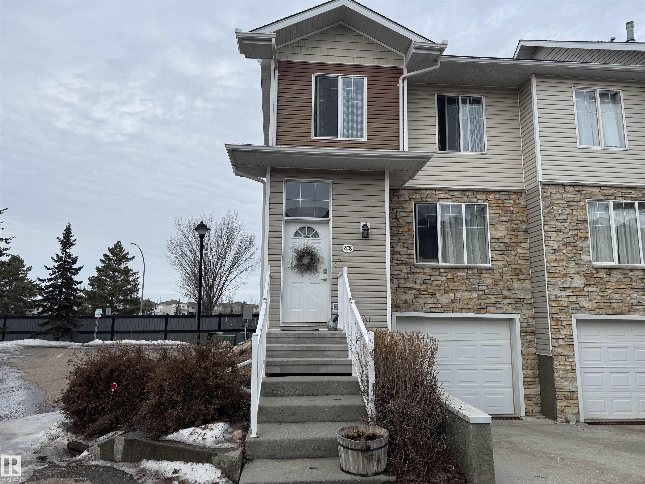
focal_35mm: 24
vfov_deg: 56.8
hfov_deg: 71.6
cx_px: 322
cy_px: 242
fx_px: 447
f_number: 1.78
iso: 80
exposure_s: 1/2105
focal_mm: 6.76
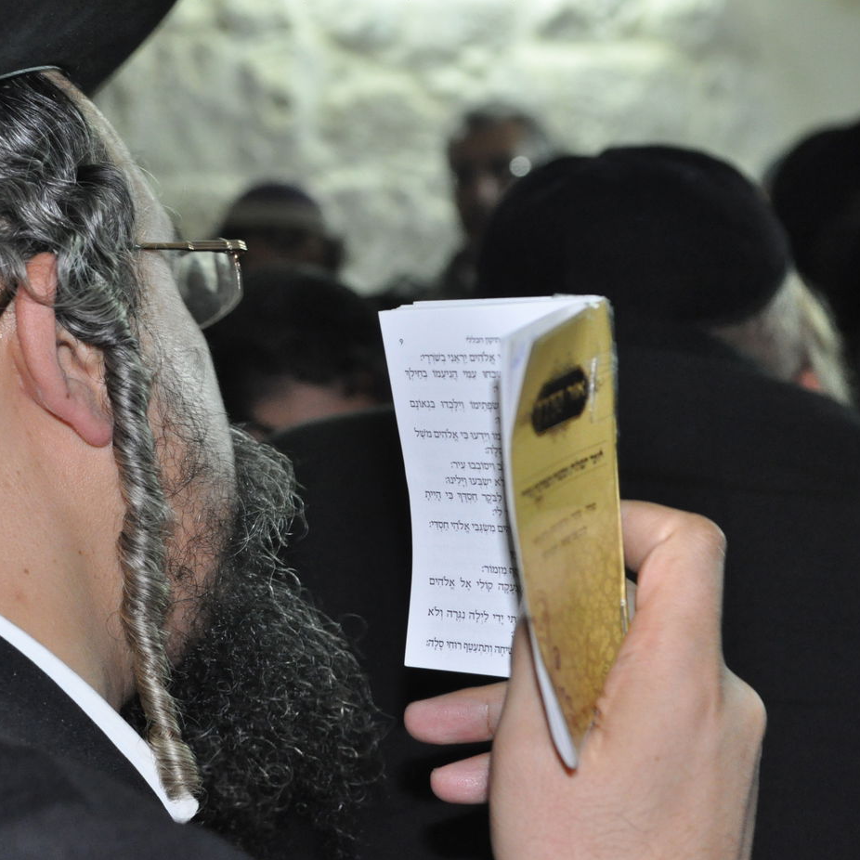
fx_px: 2164
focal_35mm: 77
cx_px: 230
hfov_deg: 22.3
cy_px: 430
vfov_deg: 22.5
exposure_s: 1/60
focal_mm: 40
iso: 2000
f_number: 5
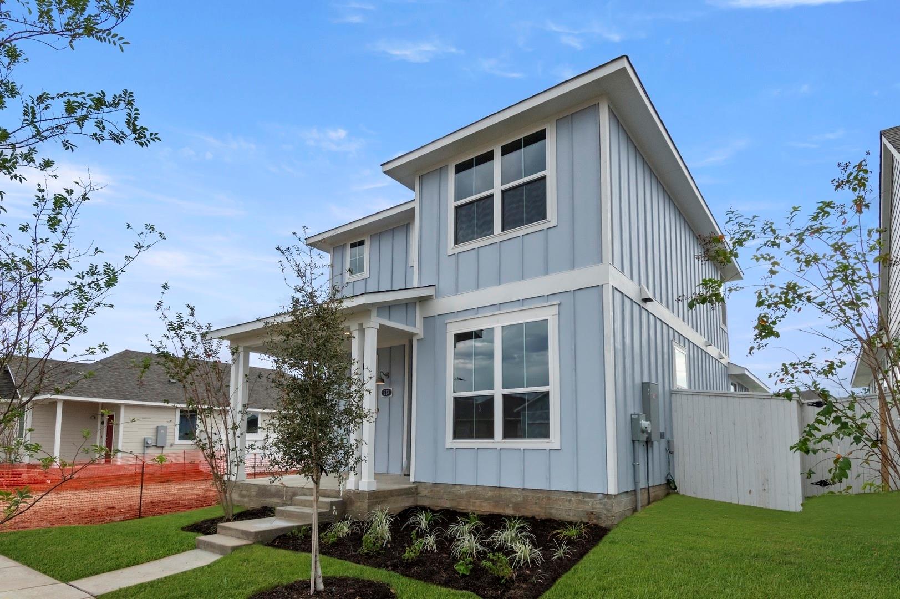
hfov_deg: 53.2
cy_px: 300
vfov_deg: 36.8
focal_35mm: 36
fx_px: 899
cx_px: 450
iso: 400
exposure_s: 1/2000
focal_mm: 24
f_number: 8
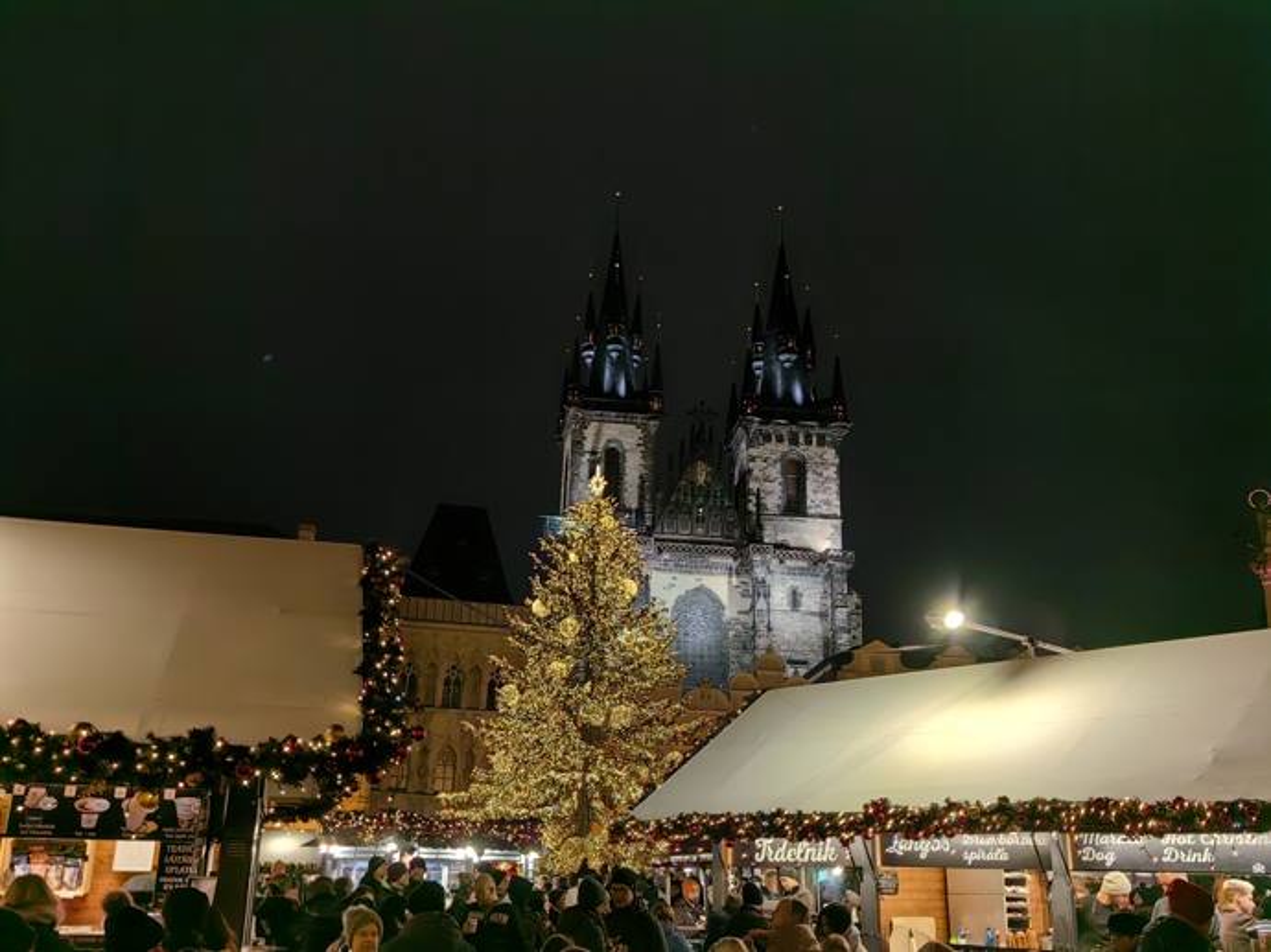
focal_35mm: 33
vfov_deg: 42.9
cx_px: 636
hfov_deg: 55.4
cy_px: 476
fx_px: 1211
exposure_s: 1/146
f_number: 1.4
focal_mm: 5.75
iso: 50
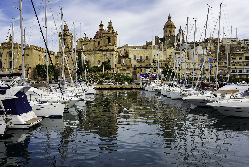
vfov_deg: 37.9
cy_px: 84
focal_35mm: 35
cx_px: 124
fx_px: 242
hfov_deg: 54.4
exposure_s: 1/250
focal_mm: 35
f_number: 5.6
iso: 64
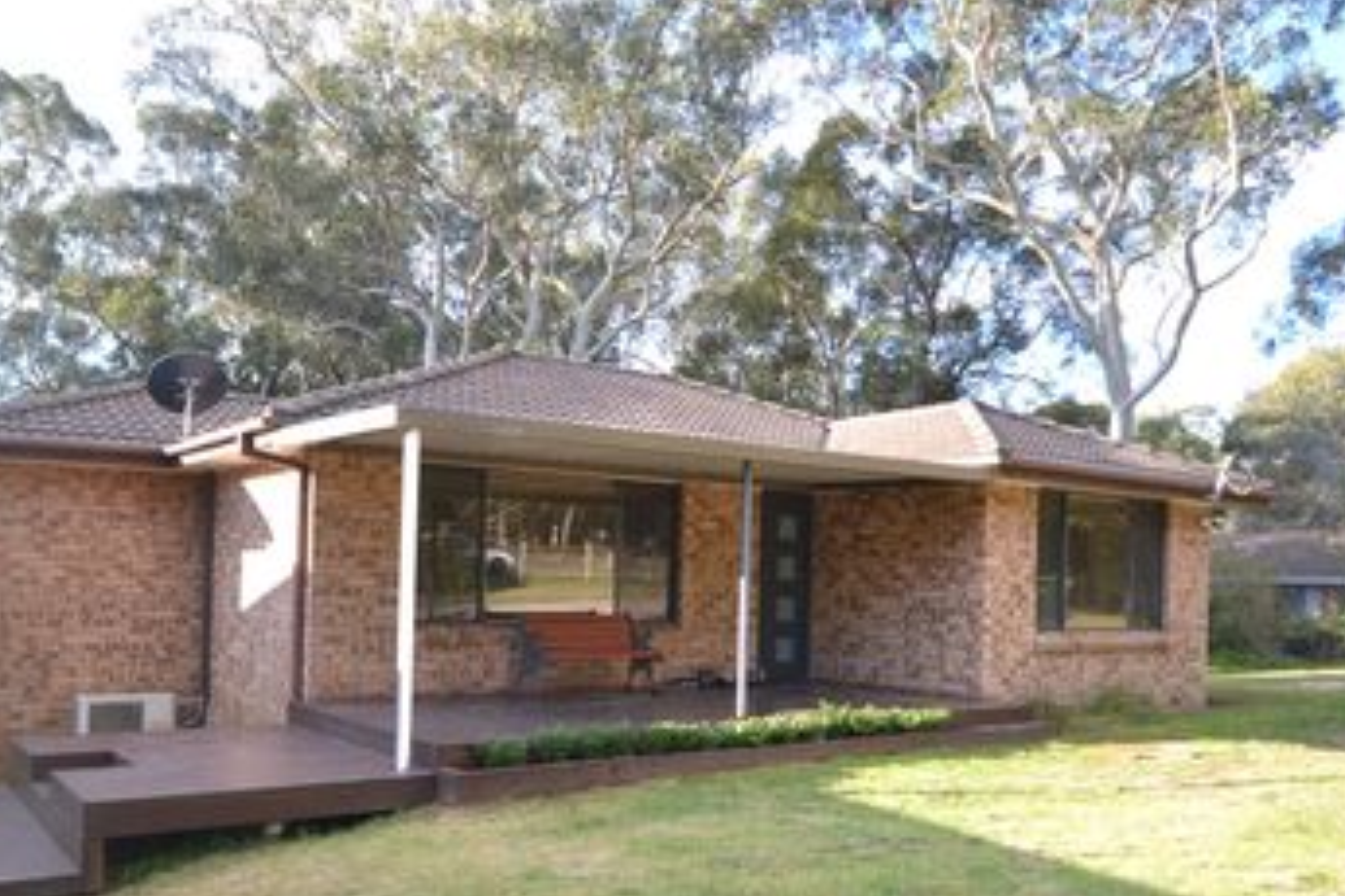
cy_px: 575
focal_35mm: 31
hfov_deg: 60.8
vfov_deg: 42.3
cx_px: 694
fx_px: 1146
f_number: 5.6
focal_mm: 15
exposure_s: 1/125
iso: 280
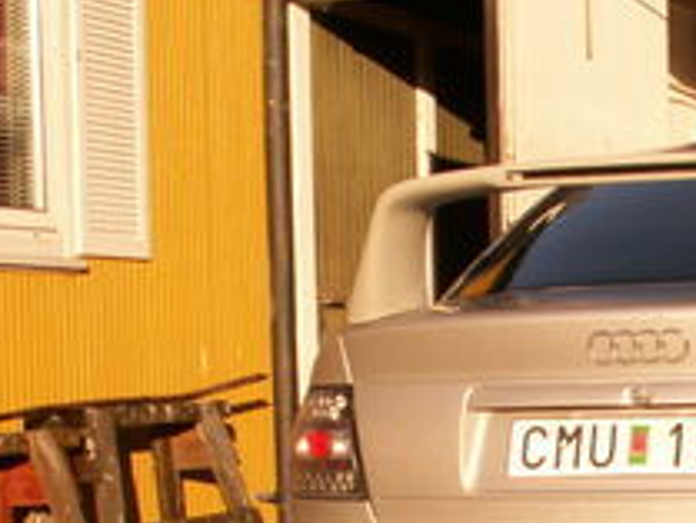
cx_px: 726
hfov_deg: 17.8
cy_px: 553
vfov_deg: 13.6
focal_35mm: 107
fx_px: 2153
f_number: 6.3
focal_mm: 5.86
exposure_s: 1/200
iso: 50
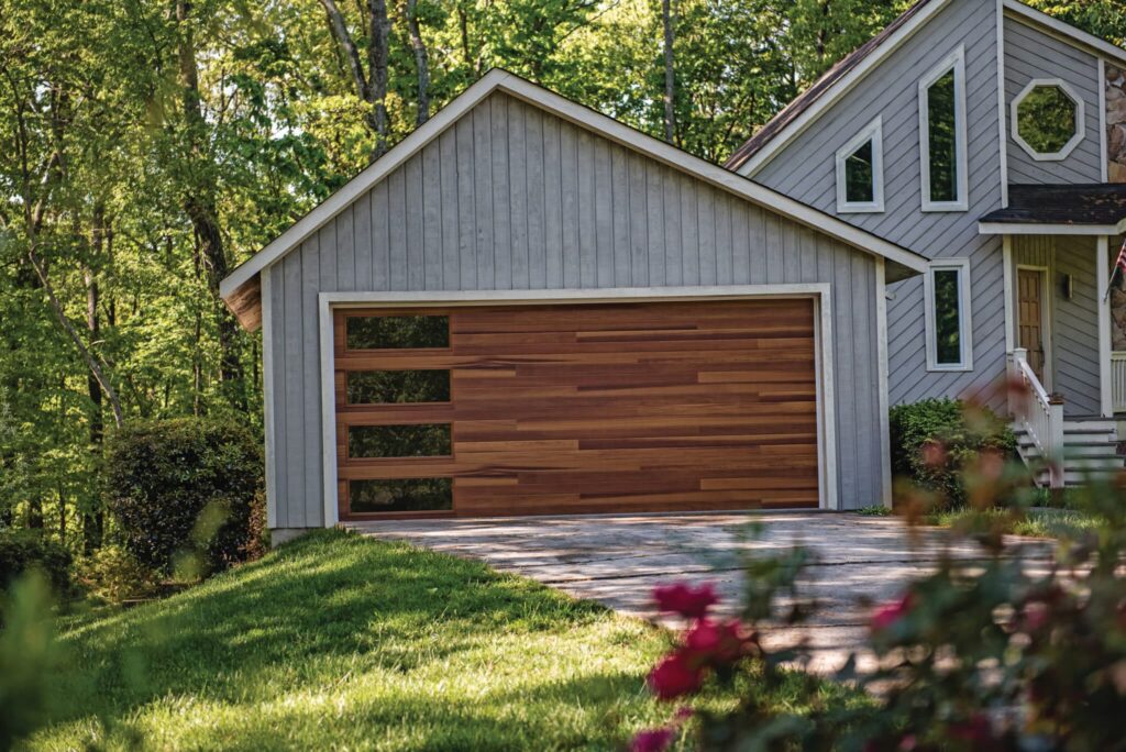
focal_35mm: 70
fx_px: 2191
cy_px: 376
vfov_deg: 19.5
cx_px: 563
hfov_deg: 28.8
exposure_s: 1/800
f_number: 2.8
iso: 400
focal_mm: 70
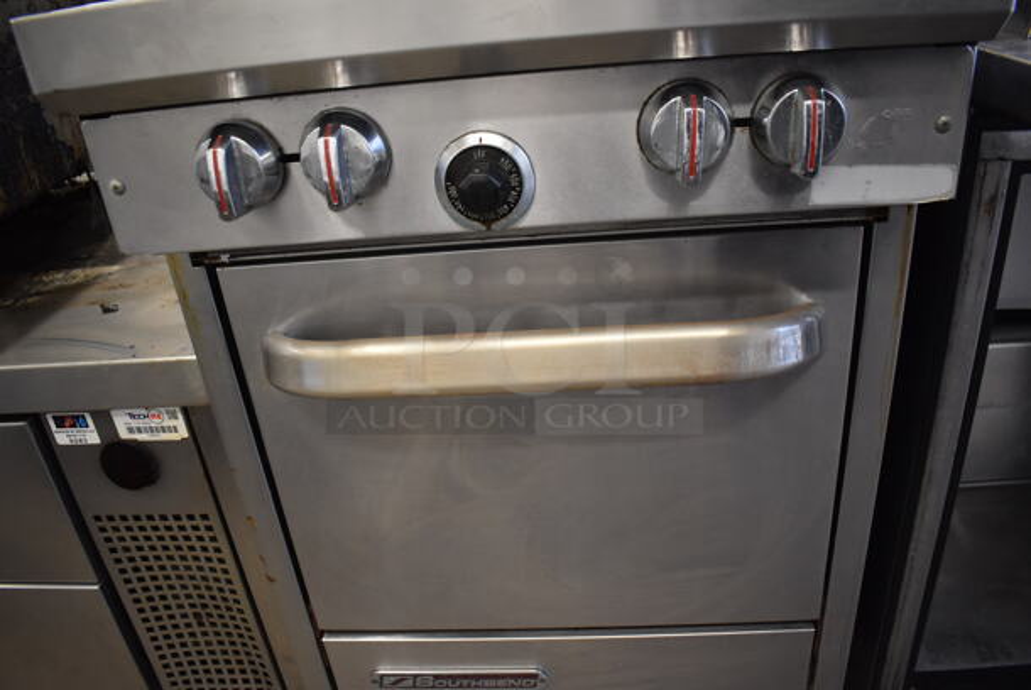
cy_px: 345
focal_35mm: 27
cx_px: 516
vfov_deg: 48.0
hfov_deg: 67.3
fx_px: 774
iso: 1600
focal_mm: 18
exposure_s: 1/125
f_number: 3.5
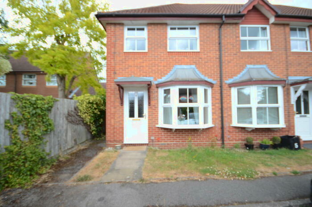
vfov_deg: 77.0
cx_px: 156
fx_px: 130
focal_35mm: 15
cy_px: 104
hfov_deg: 100.5
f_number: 4
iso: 140
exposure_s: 1/100
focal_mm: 10
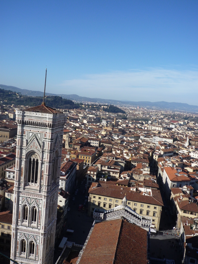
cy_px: 132
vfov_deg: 51.4
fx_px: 275
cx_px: 99
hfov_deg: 39.7
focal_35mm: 36
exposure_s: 1/800
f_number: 4.5
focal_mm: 6.3
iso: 100
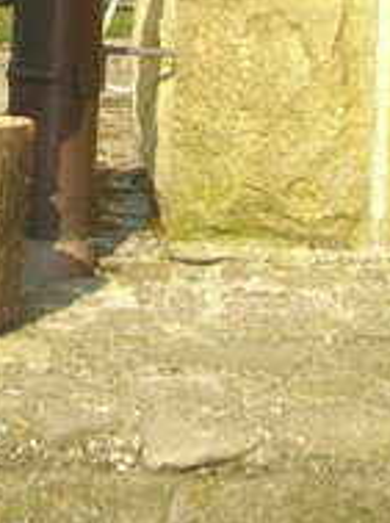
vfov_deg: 14.4
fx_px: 1944
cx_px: -108
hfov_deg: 11.2
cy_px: -224
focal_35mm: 129
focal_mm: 7.9
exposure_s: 1/250
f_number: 4
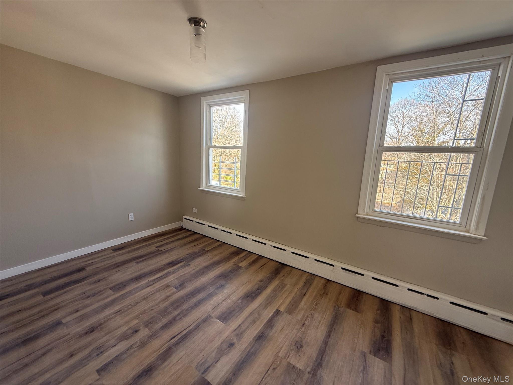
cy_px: 192
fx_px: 207
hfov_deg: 102.1
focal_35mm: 14
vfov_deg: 85.7
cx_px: 256
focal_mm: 2.22
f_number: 2.2
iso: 64
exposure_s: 1/100
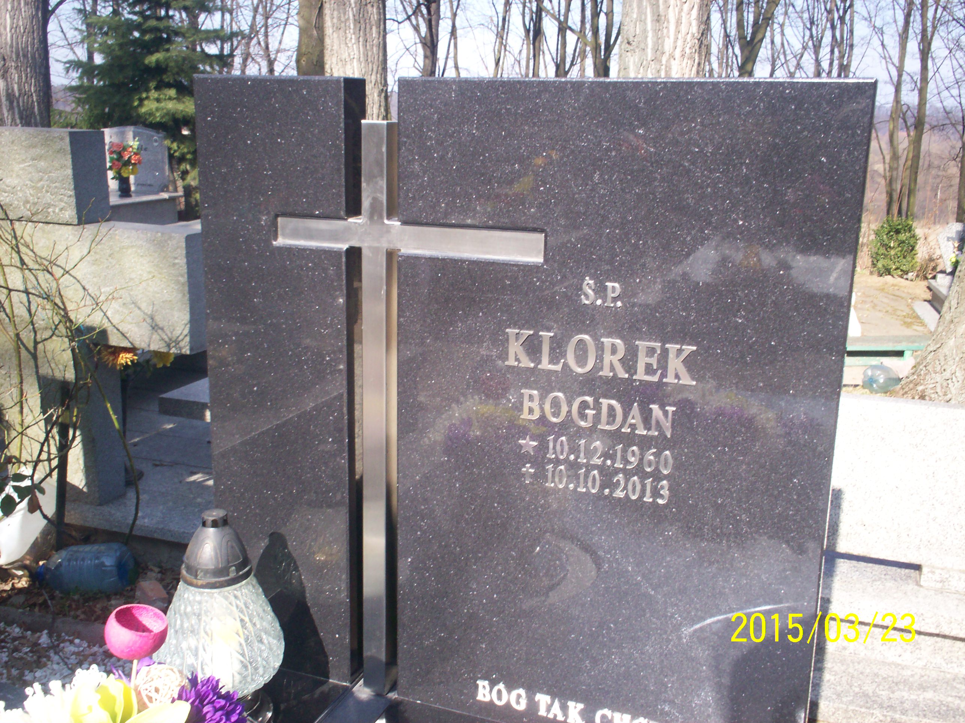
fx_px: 1004
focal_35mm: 36
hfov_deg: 51.4
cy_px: 362
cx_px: 482
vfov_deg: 39.7
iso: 100
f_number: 4.5
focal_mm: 6
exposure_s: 1/155
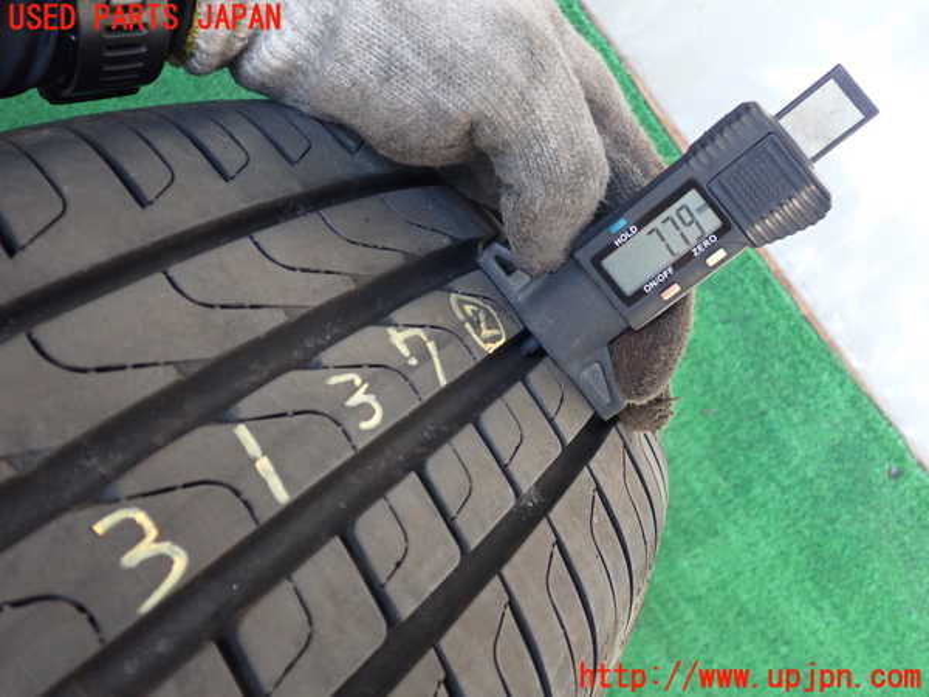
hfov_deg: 51.4
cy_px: 348
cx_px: 464
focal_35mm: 36
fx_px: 966
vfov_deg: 39.7
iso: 500
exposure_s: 1/125
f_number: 2.5
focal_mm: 6.37
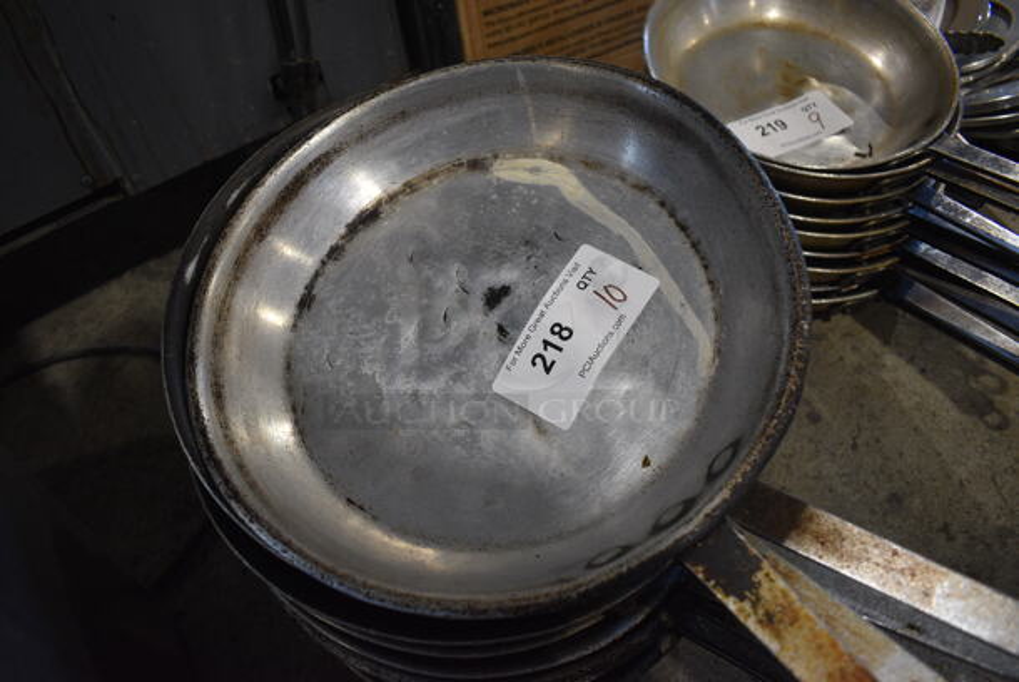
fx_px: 765
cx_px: 510
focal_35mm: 27
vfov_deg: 48.0
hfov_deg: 67.3
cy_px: 341
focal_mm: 18
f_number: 3.5
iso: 1100
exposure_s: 1/125
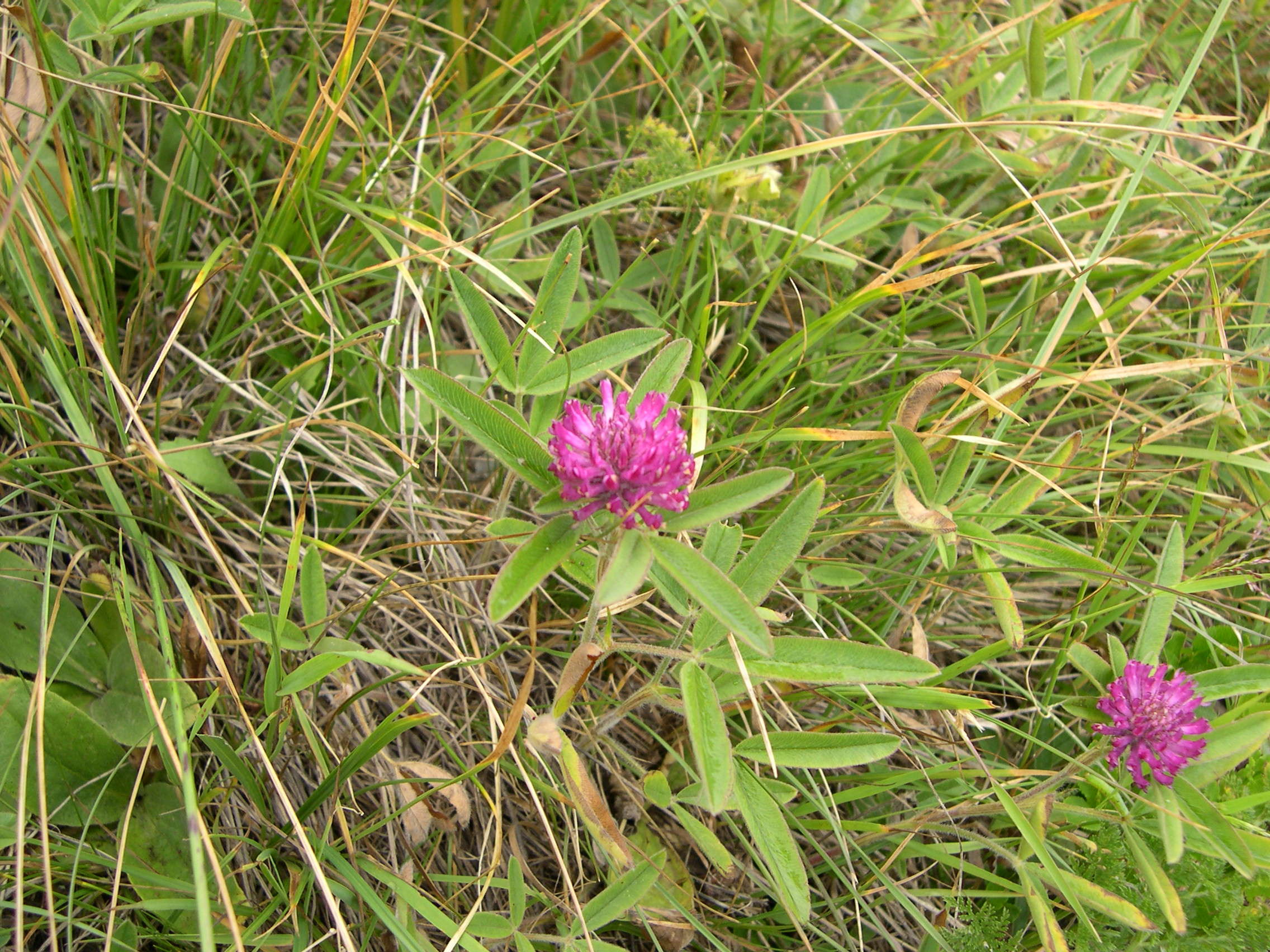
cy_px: 476
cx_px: 635
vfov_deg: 37.7
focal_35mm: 38
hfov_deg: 49.0
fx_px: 1394
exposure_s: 1/204
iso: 100
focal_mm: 8
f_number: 2.8
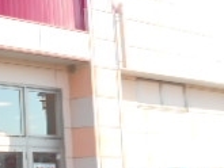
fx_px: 654
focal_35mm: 101
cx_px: -91
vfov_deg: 14.6
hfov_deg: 17.8
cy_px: 58
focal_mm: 4.6
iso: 80
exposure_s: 1/200
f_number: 3.2
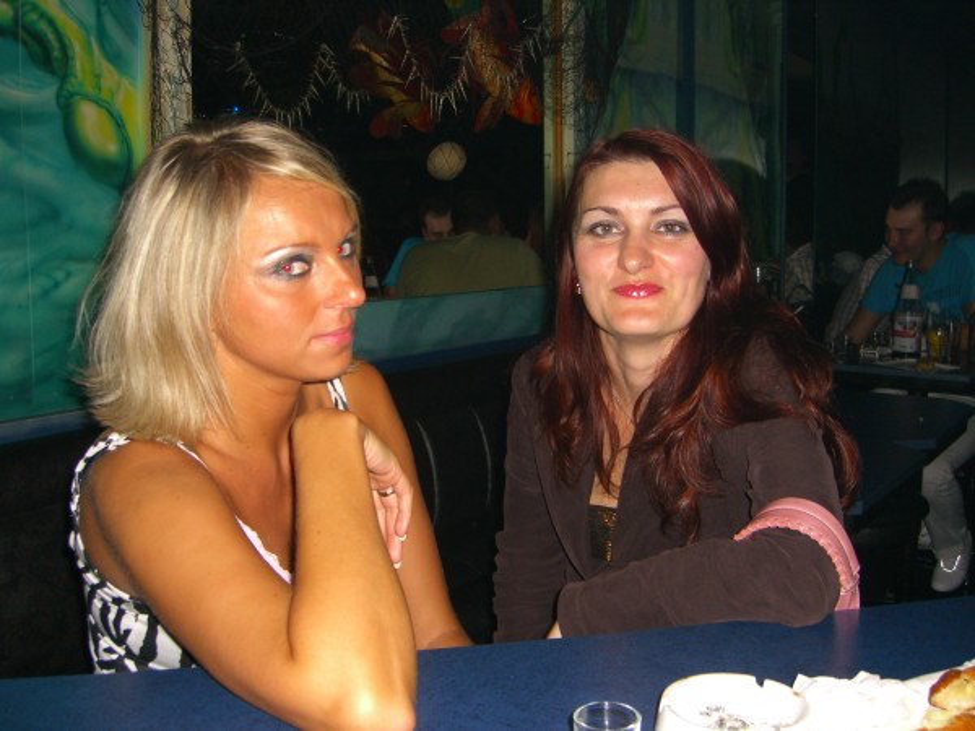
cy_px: 366
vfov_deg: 37.7
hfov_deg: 49.0
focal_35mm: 38
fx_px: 1070
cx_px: 488
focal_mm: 7.9
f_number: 2.8
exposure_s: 1/60
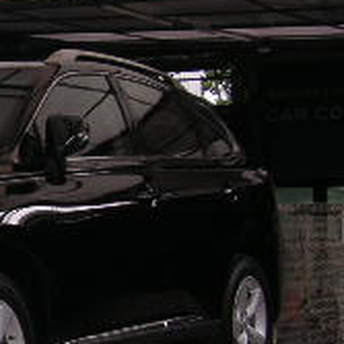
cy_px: 286
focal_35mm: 125
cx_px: -249
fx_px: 1405
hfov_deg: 12.8
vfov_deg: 13.9
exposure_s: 1/250
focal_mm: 6.1
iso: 50
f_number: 2.8
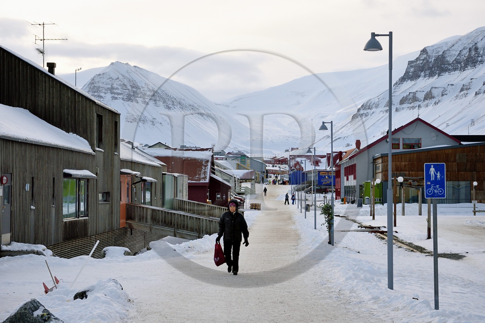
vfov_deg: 19.4
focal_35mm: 70
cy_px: 162
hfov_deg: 28.8
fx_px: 943
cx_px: 242
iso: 800
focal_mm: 70
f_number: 10
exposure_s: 1/125
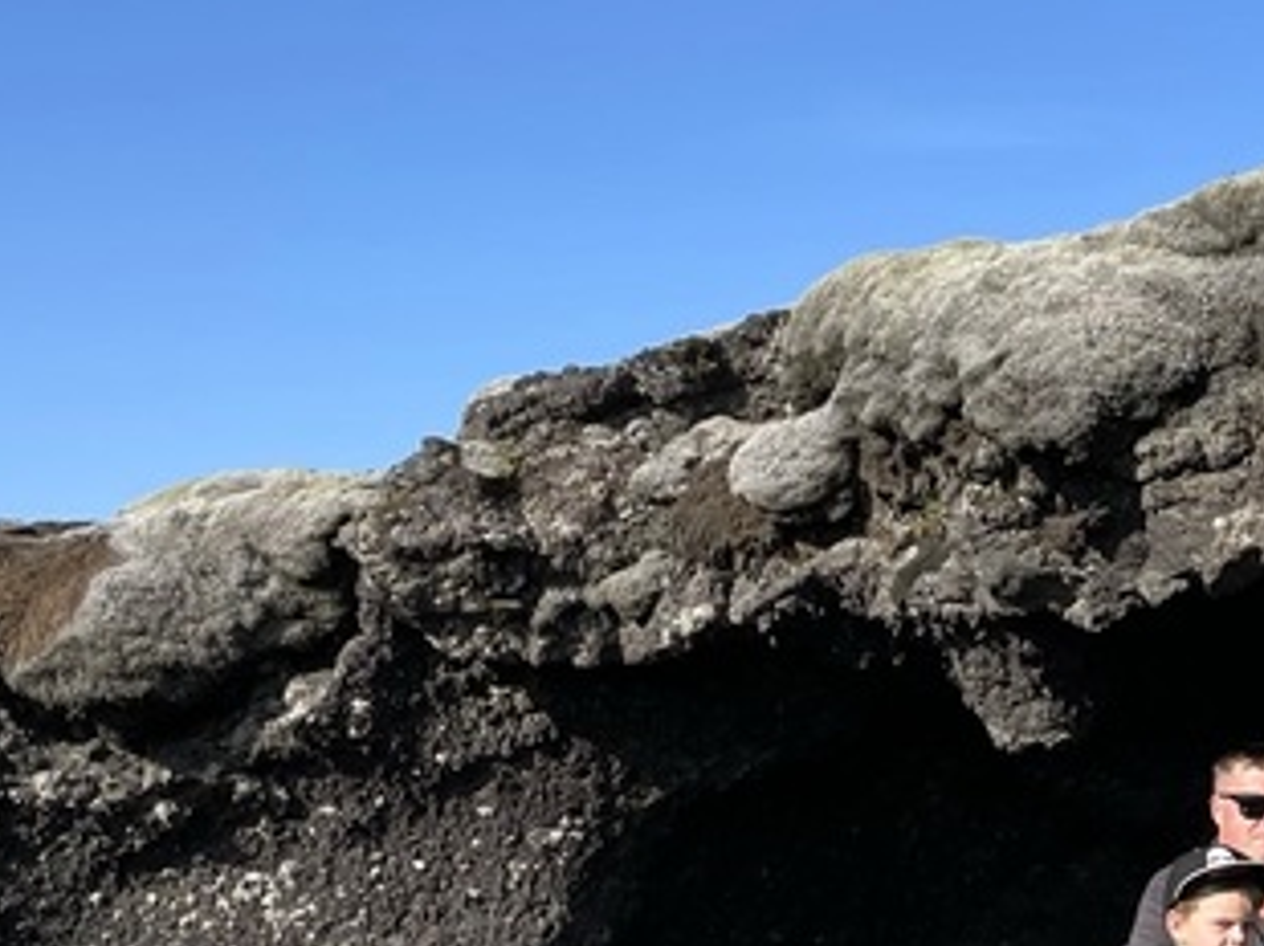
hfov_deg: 21.5
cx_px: 1415
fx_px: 3138
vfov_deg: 17.0
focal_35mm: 86
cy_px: 795
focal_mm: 4.2
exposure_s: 1/2353
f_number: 1.6
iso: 32
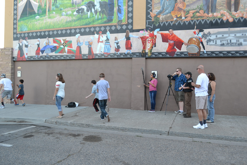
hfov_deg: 61.9
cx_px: 124
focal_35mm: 30
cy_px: 82
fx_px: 206
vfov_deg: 43.6
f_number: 5.6
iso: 360
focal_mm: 20
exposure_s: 1/125
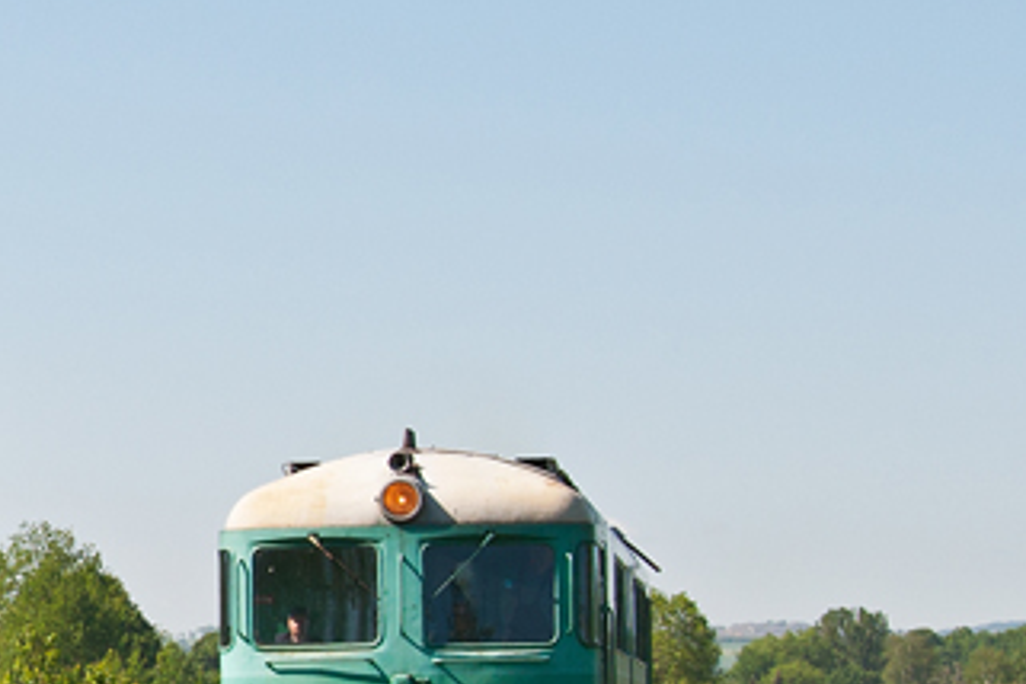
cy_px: 606
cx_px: -390
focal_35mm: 153
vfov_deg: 8.9
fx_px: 4360
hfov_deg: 12.9
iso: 200
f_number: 9
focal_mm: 32
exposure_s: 1/400
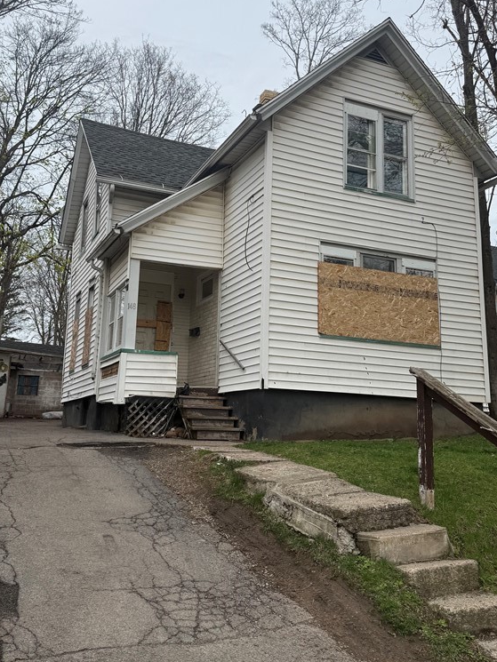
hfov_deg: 42.9
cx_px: 238
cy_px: 295
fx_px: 632
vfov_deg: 55.2
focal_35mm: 33
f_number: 1.78
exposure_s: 1/4975
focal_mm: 6.76
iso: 80
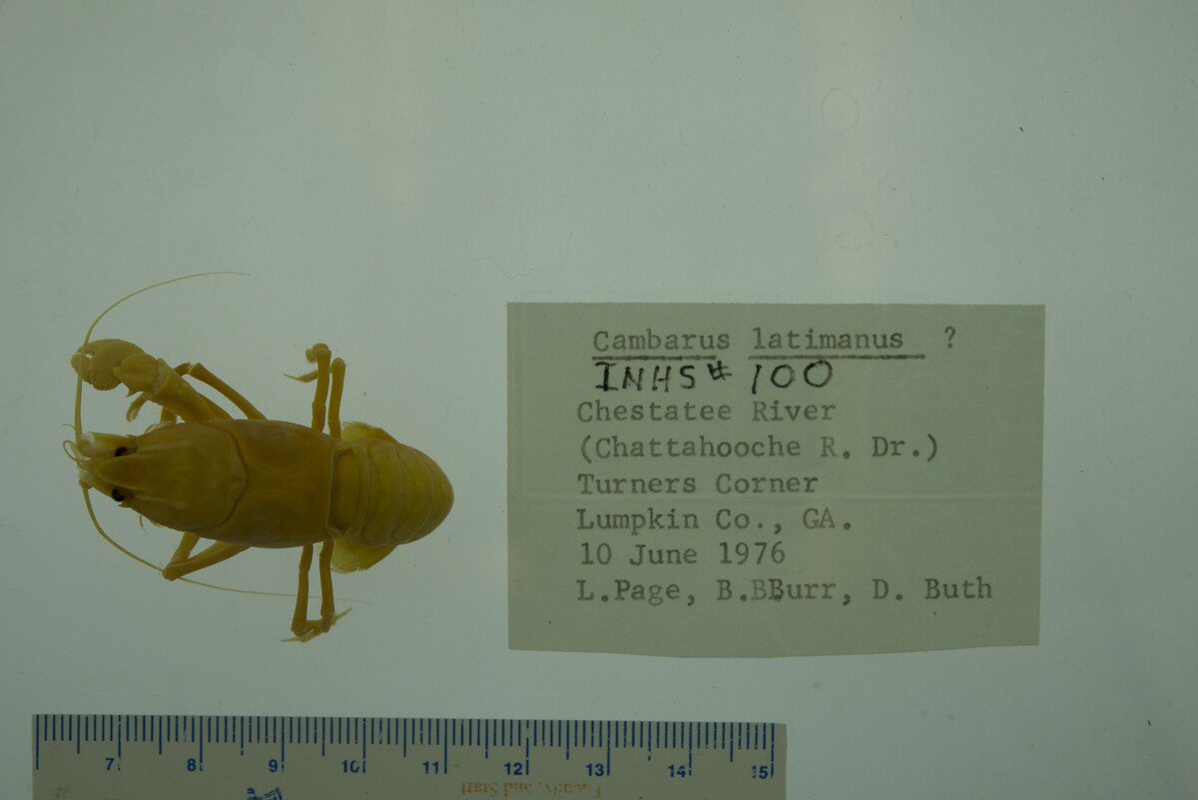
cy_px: 400
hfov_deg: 33.4
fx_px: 1997
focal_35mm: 60
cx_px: 599
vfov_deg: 22.6
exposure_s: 1/160
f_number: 10
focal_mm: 60
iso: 100
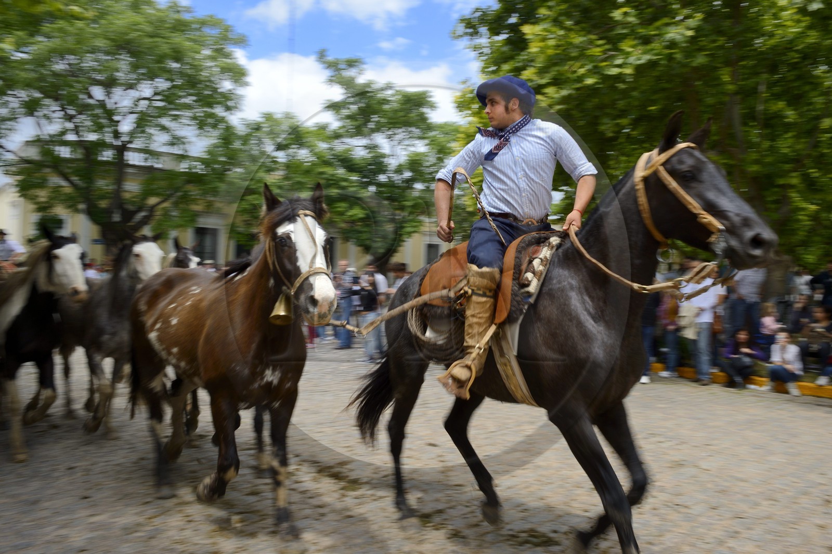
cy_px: 277
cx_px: 416
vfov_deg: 47.9
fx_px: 624
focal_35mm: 27
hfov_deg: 67.4
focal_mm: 27
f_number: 18
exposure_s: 1/80
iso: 200
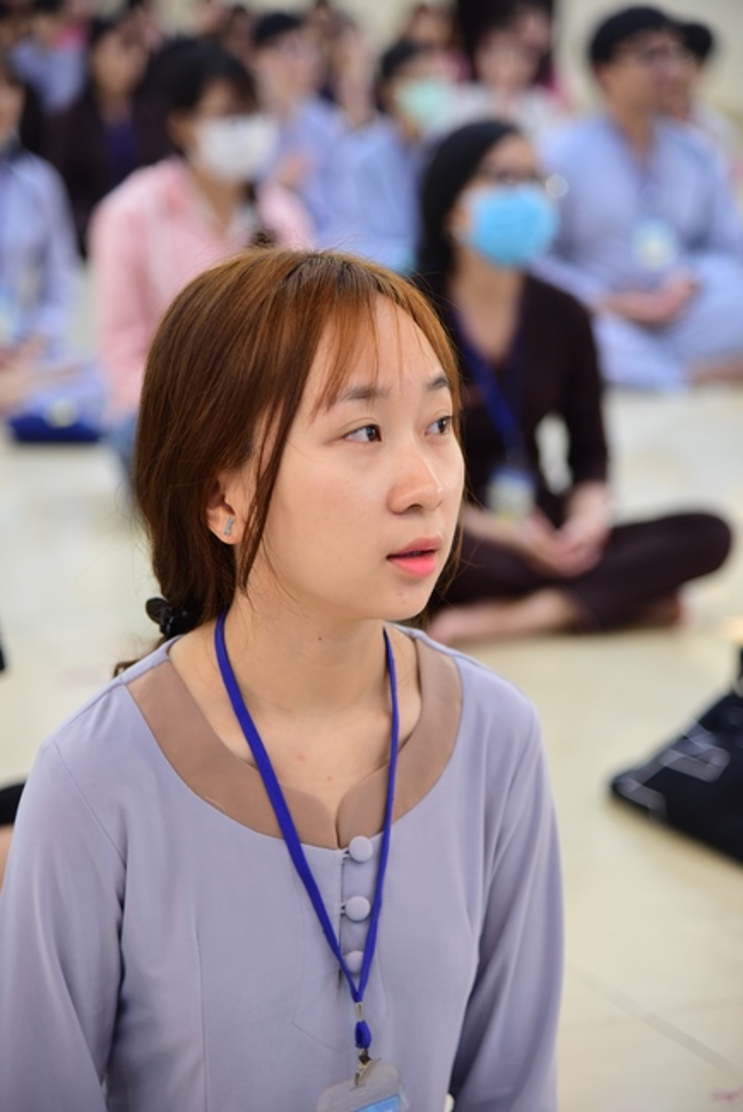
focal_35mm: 105
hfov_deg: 13.1
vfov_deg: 19.4
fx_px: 3247
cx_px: 372
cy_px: 556
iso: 1600
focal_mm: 105
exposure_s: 1/40
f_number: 4
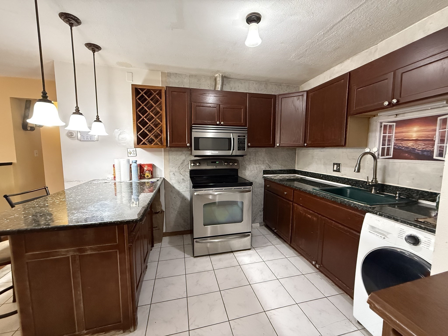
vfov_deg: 85.7
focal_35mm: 14
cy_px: 168
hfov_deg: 102.1
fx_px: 181
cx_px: 224
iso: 800
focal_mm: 2.22
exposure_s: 1/60
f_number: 2.2
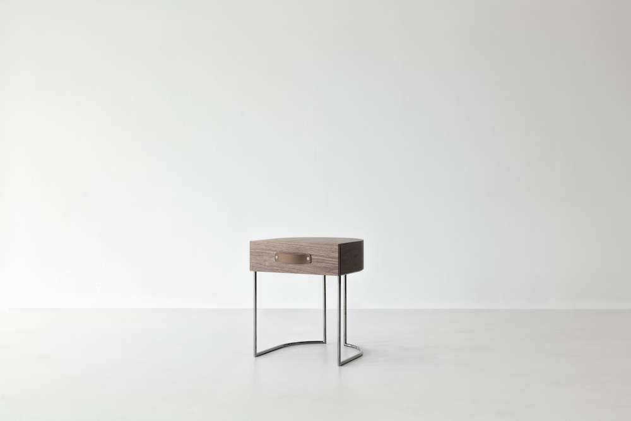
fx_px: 771
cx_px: 316
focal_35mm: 44
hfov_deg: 44.5
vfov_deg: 30.5
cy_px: 210
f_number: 20
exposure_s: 1/2
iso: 50
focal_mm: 44
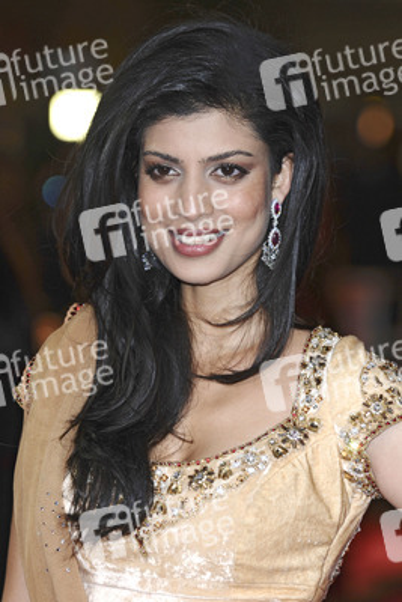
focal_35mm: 248
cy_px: 301
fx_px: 4142
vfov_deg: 8.3
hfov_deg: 5.6
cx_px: 201
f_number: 4.5
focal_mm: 165
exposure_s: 1/200
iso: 320
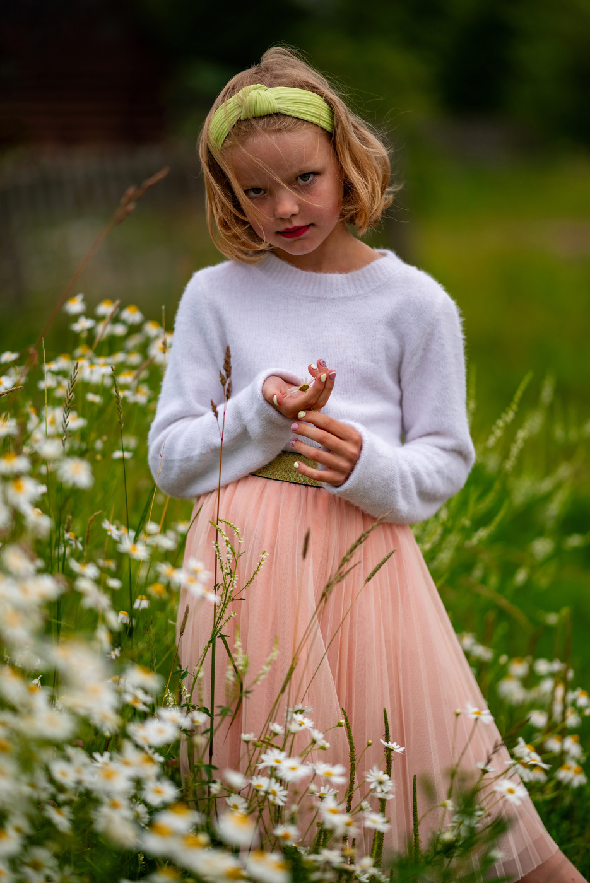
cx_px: 295
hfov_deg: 13.1
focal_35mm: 105
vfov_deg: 19.4
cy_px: 442
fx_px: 2578
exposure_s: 1/1600
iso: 100
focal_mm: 105
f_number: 1.4
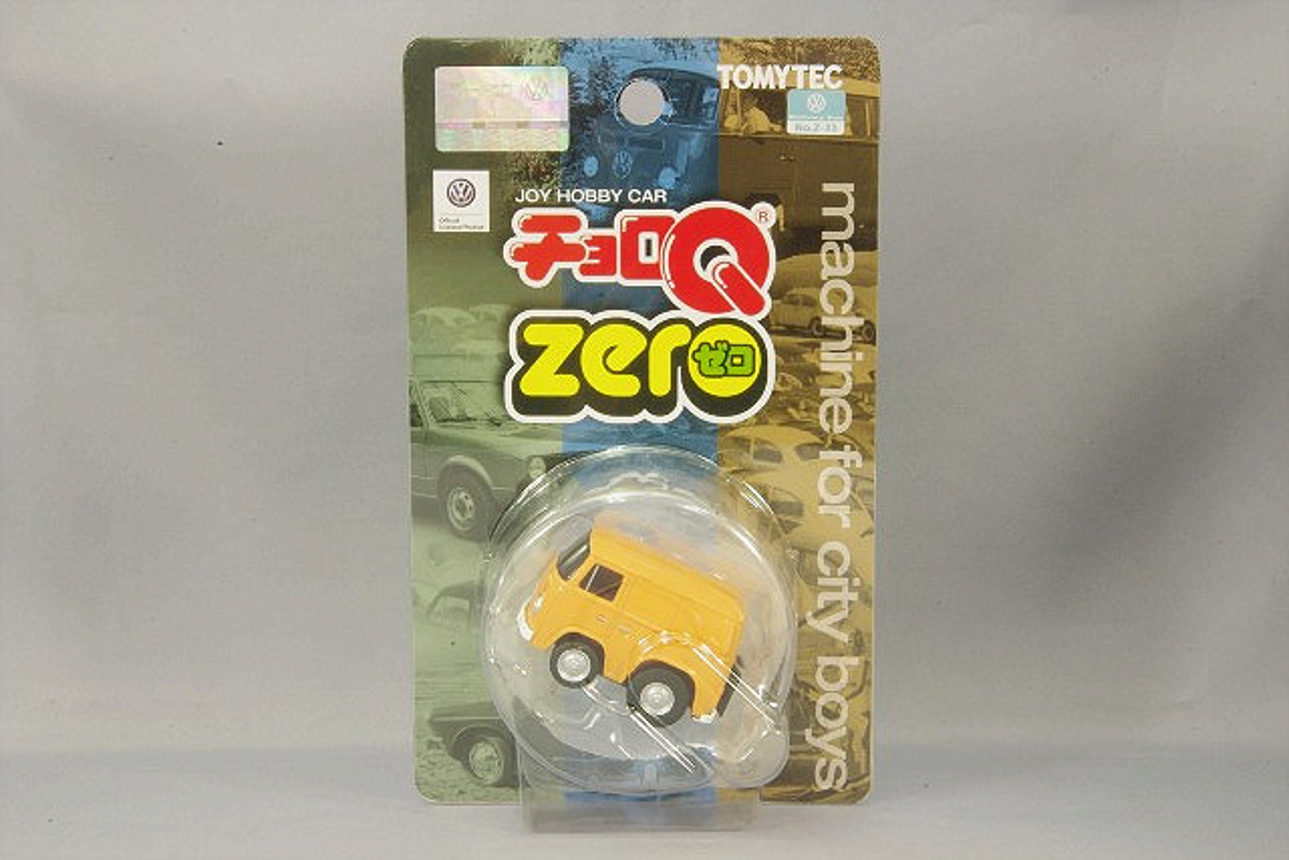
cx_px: 644
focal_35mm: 82
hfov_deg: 24.8
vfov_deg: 16.7
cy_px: 430
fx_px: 2937
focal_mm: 55
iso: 400
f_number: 32
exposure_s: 1
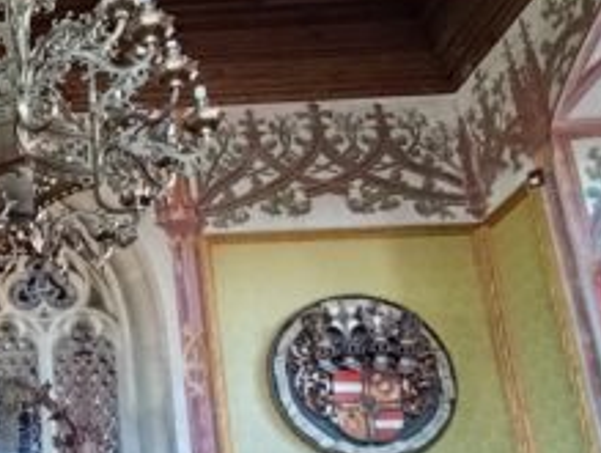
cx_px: -167
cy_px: 399
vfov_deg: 25.4
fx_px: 974
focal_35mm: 56
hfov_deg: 28.5
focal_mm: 1.65
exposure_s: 1/20
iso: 400
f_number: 2.2
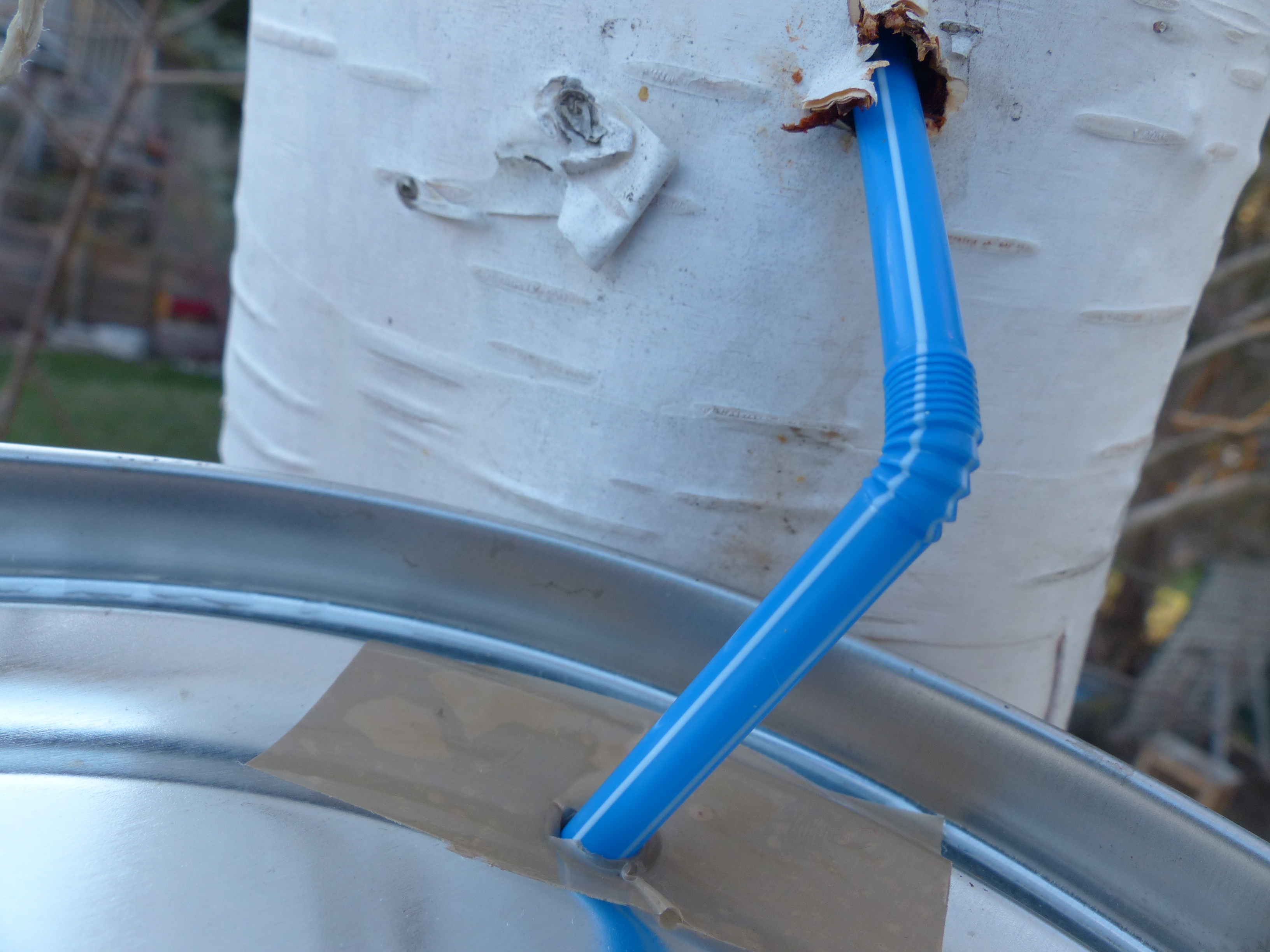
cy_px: 476
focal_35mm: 25
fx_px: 917
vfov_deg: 54.9
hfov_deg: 69.4
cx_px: 635
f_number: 4
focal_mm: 4.5
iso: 100
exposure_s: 1/125
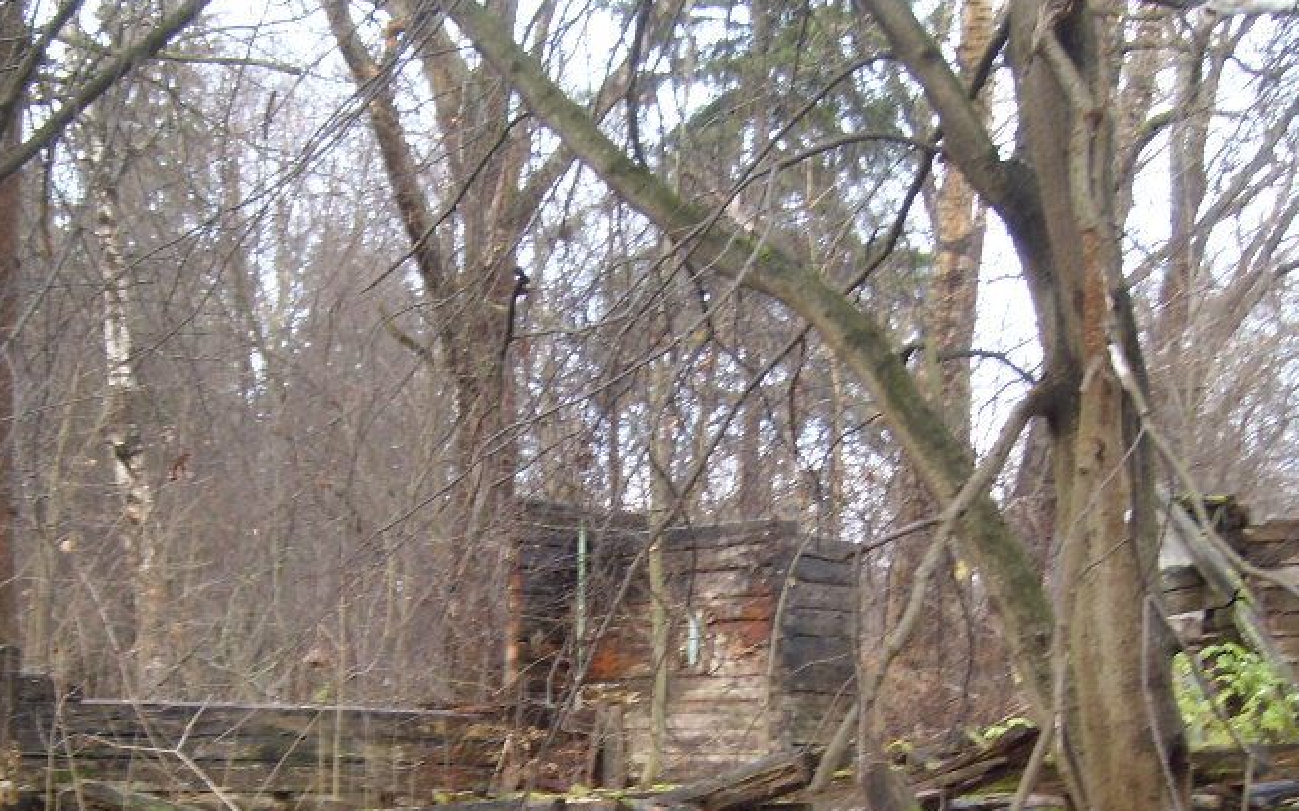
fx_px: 2053
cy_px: 712
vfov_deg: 21.9
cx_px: 593
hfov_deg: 35.1
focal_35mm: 58
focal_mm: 5.8
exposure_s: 1/30
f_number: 2.8
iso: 50
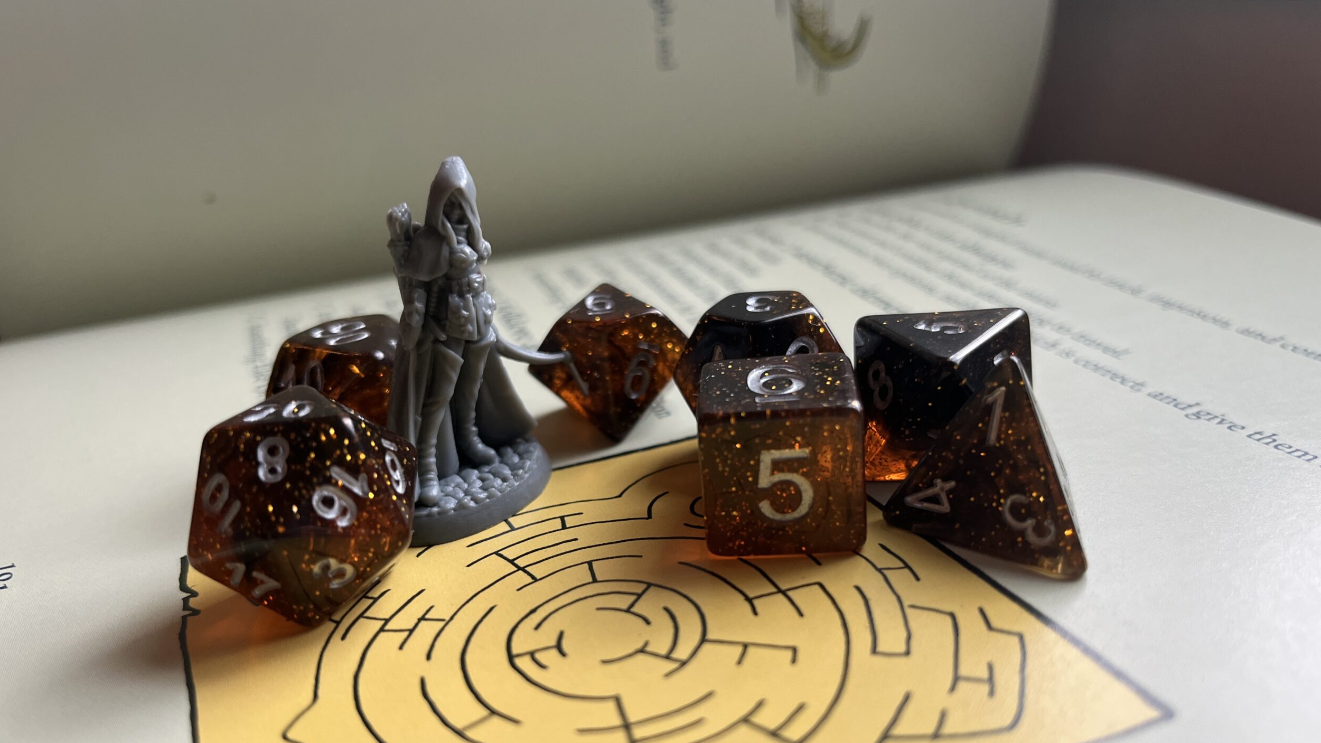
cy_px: 465
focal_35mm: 29
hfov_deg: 66.1
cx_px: 670
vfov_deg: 39.9
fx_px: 1016
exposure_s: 1/120
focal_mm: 5.1
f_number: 1.6
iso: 100
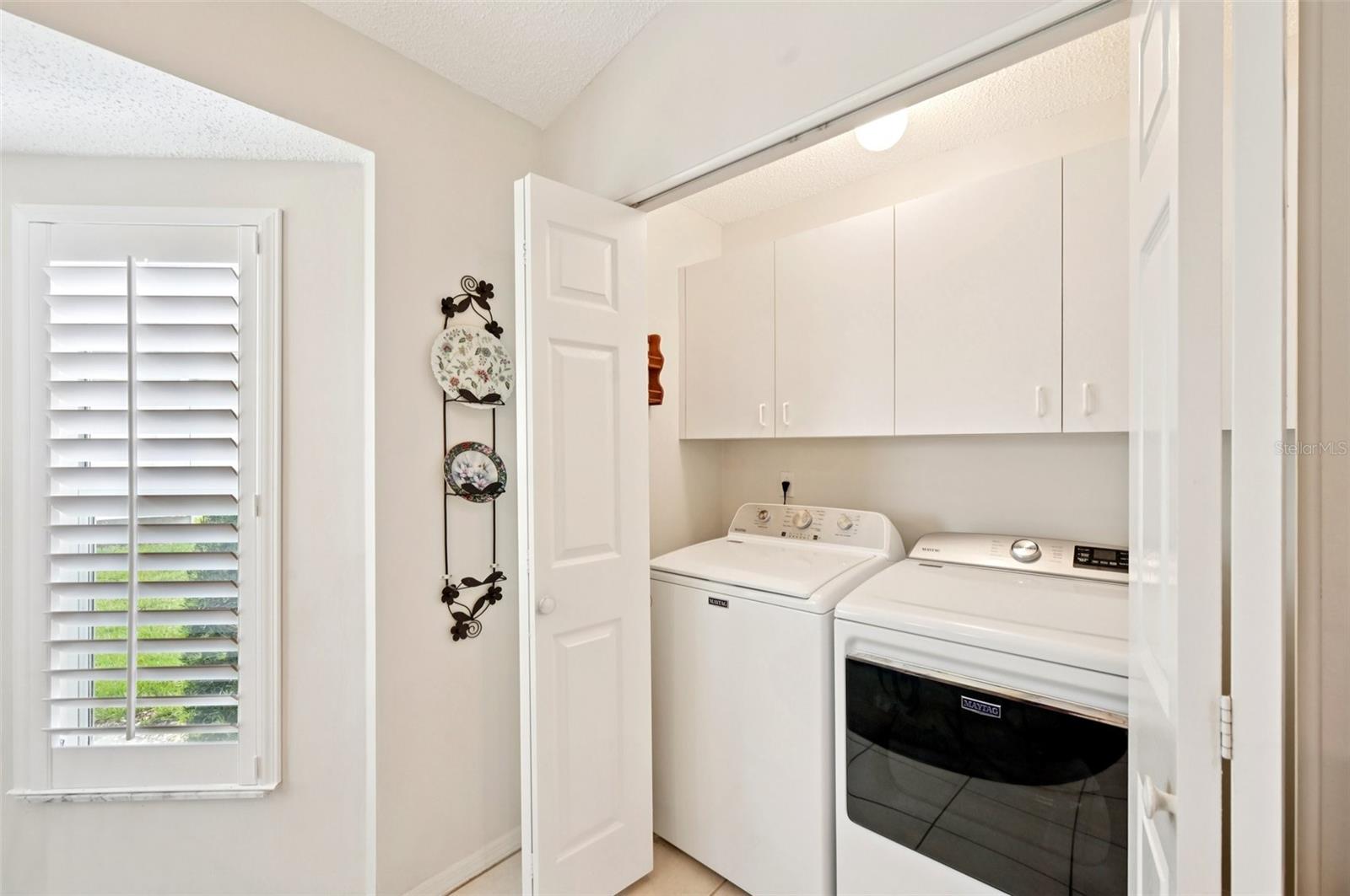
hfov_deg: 104.3
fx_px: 524
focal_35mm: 14
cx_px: 675
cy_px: 448
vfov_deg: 81.1
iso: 400
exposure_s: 1/25
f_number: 8
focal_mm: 14
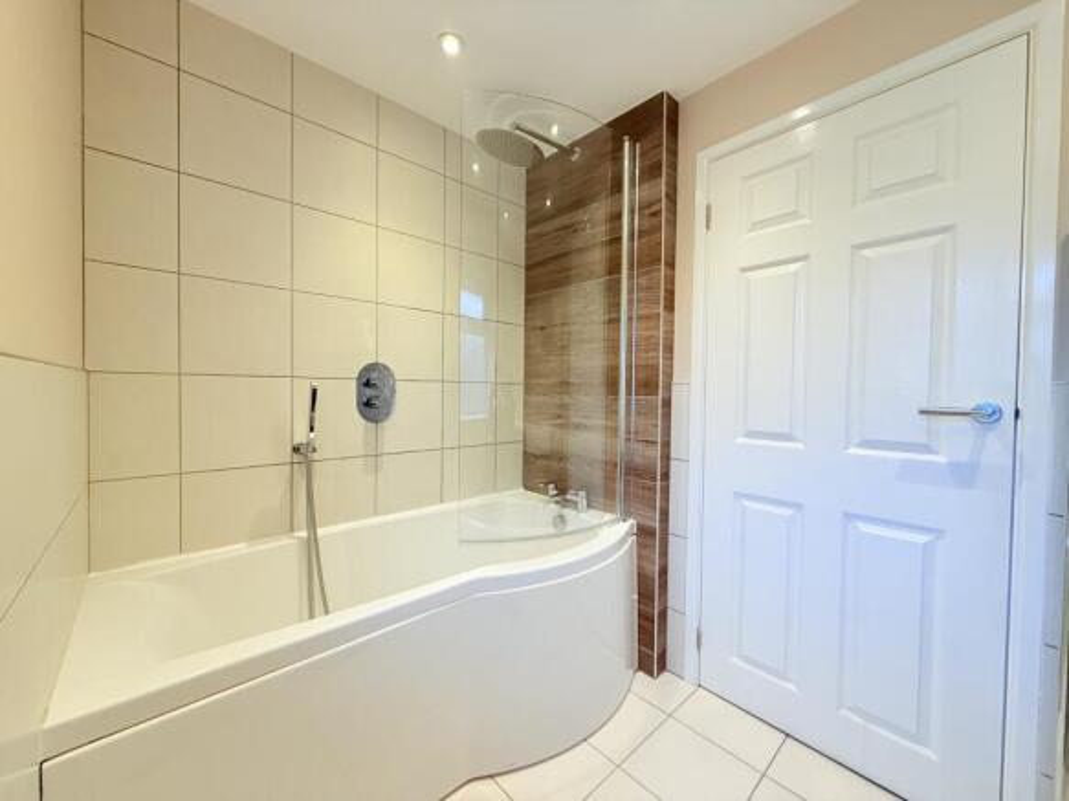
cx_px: 534
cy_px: 400
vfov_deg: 85.7
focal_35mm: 14
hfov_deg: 102.1
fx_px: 432
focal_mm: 2.22
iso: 200
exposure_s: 1/100
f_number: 2.2
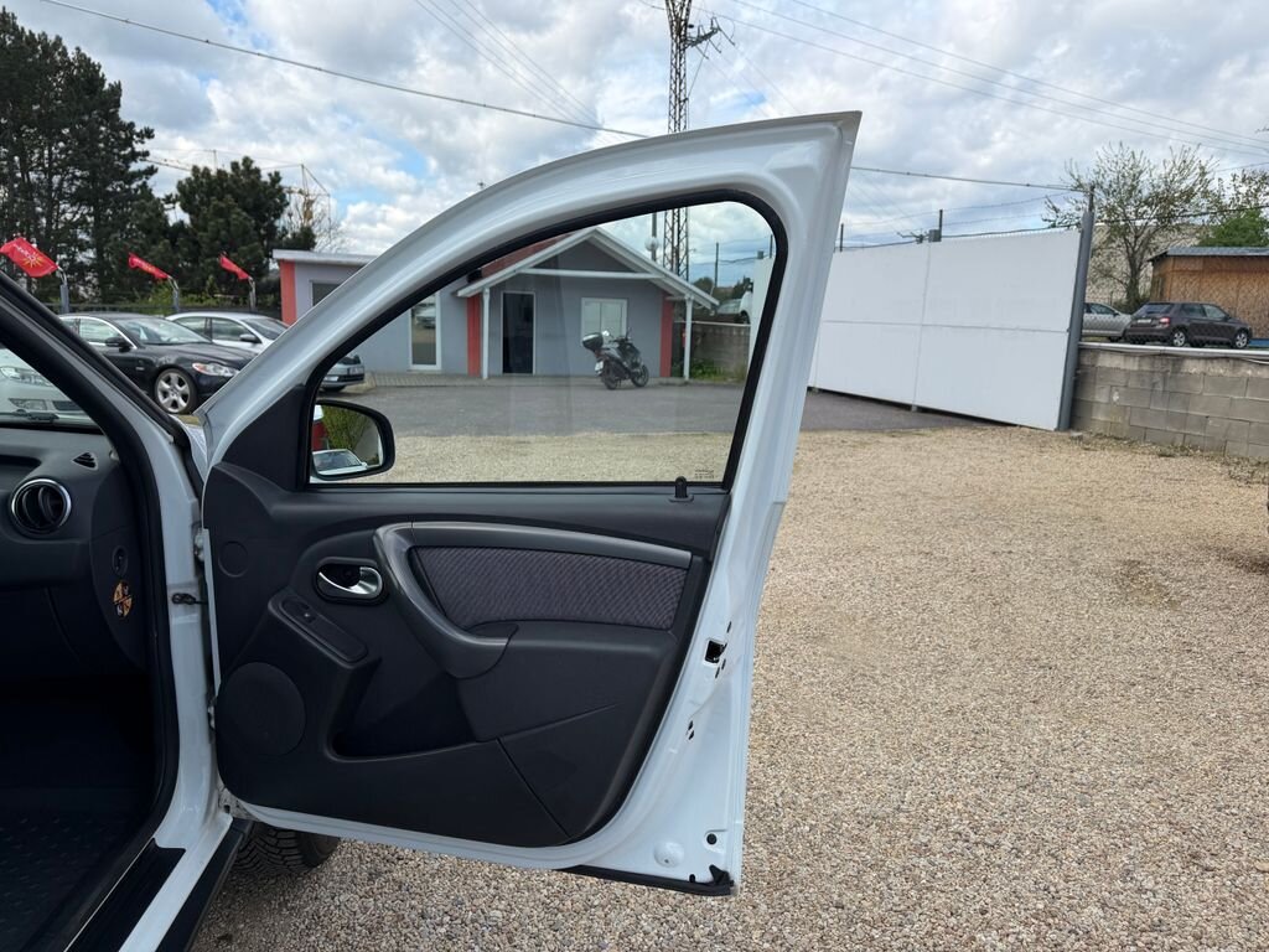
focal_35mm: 24
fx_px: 880
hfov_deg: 71.6
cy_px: 476
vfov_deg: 56.8
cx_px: 634
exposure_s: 1/3425
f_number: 1.78
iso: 80
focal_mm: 6.76
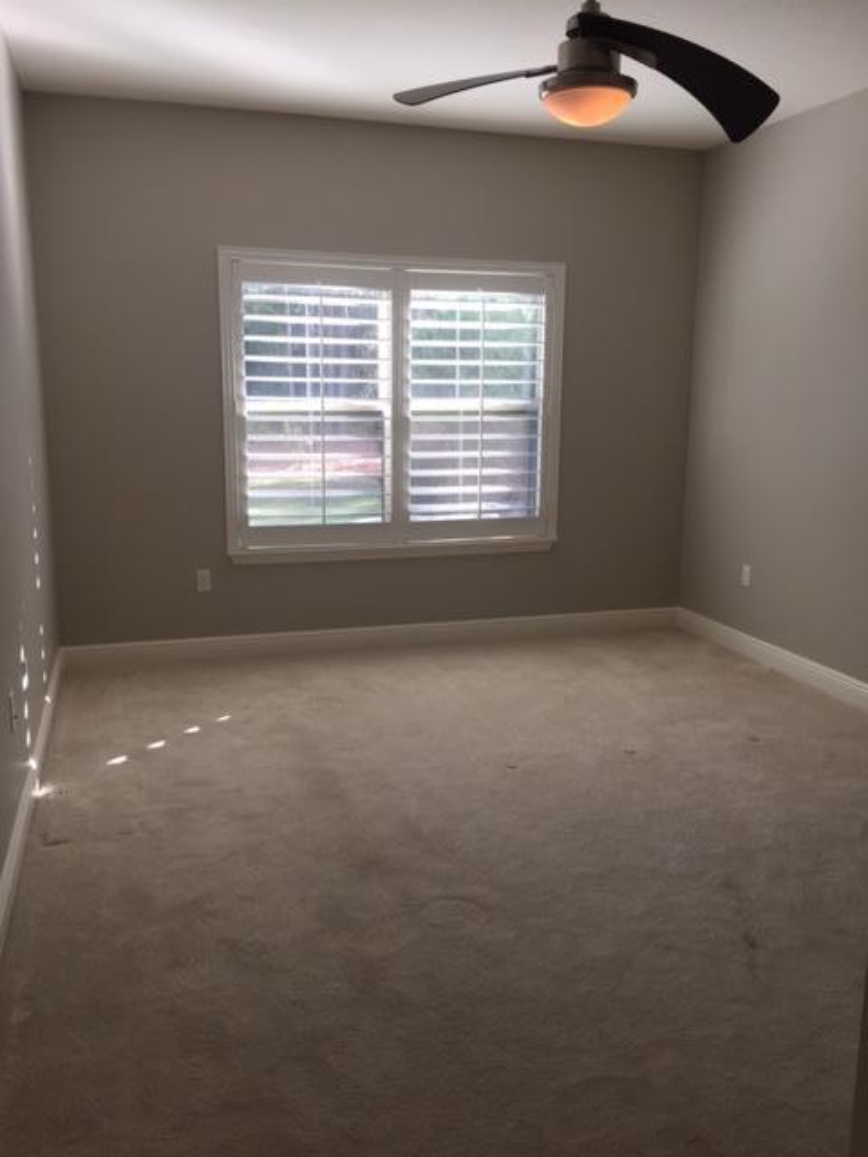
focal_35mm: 29
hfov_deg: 48.2
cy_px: 578
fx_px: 970
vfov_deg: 61.7
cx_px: 434
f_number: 2.2
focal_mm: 4.15
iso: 50
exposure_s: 1/120
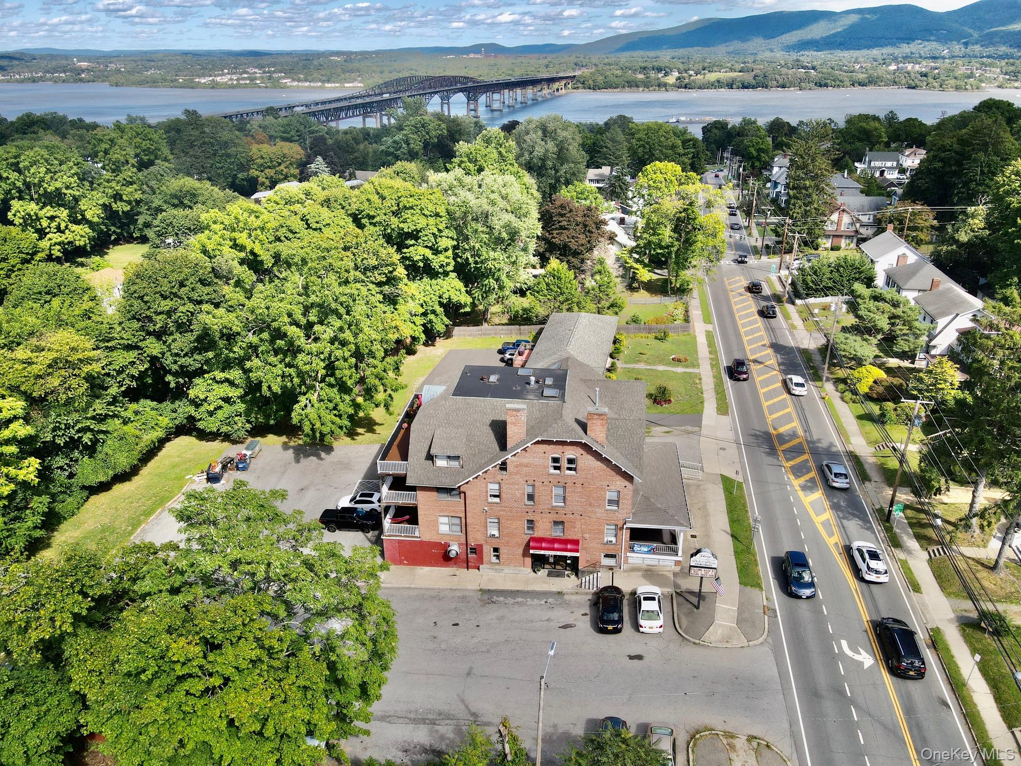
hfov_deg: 71.6
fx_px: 708
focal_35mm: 24
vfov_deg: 56.8
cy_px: 383
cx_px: 510
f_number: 2.8
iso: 100
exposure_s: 1/500
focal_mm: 4.5
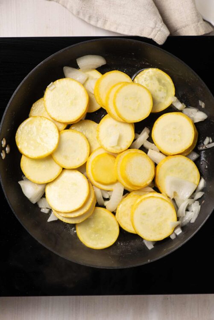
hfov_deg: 13.1
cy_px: 160
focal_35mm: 105
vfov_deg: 19.4
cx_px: 107
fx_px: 935
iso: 100
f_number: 9
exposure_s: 1/160
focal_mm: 105
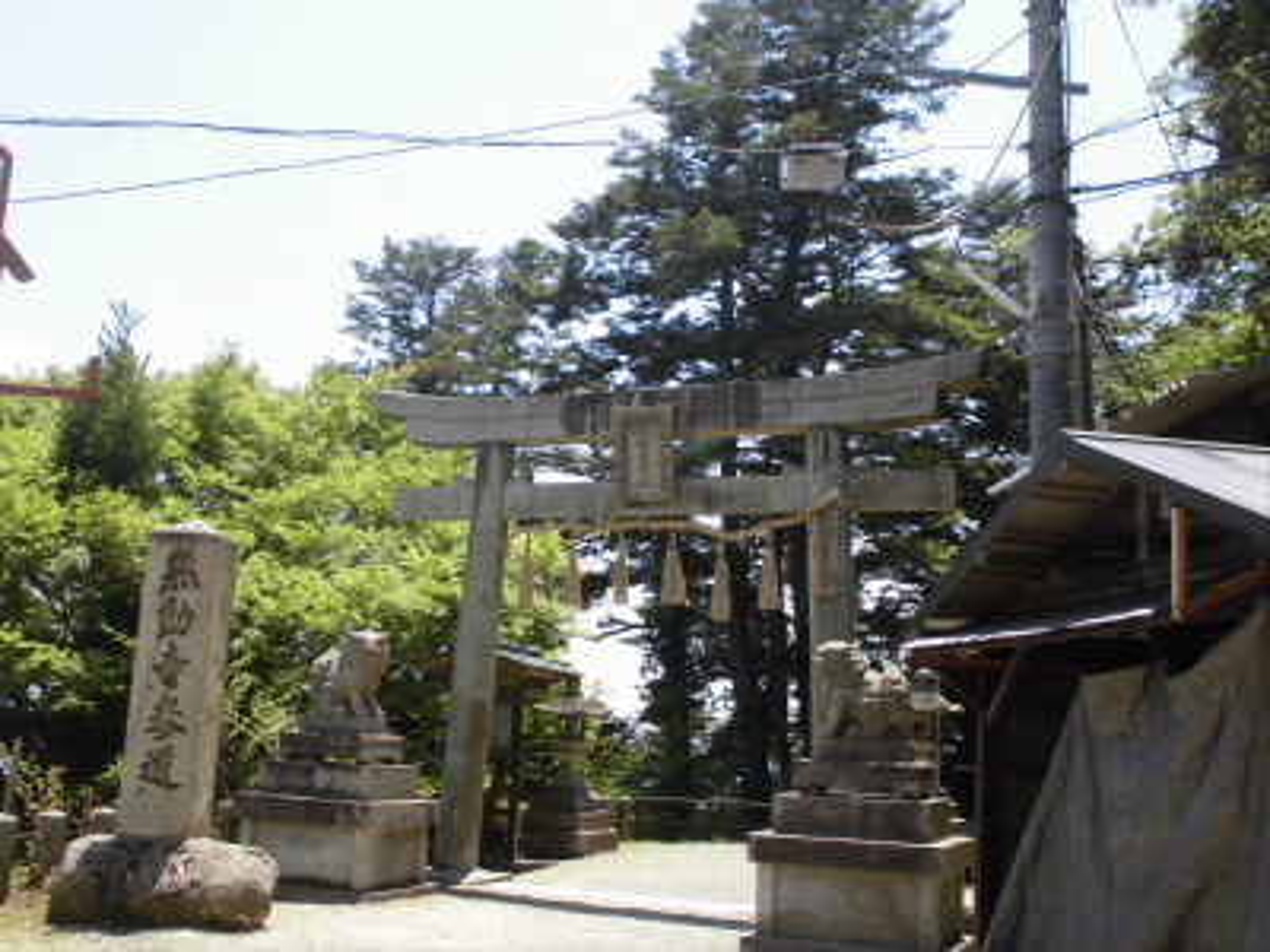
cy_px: 476
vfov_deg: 37.7
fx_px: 1394
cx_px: 635
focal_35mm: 38
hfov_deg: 49.0
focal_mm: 6.9
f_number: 4.2
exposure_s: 1/200
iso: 100
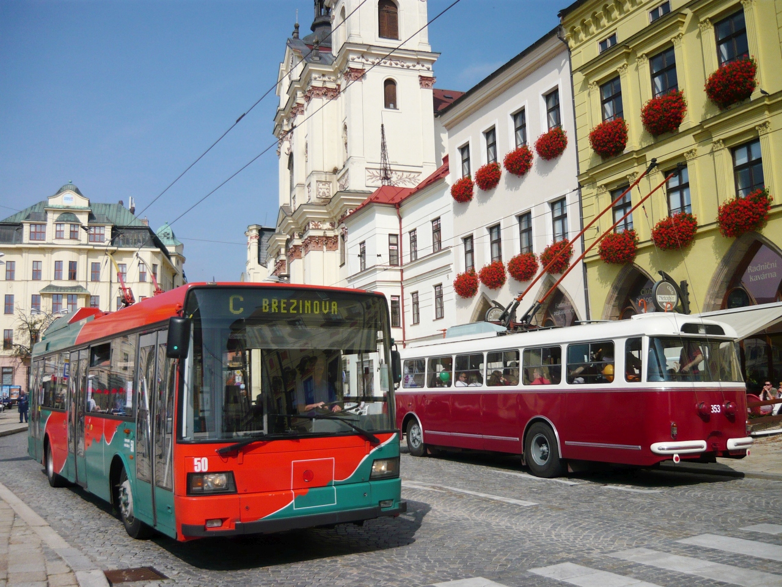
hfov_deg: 55.4
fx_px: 745
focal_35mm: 33
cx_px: 391
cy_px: 294
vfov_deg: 42.9
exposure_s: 1/400
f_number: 8
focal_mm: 5.5
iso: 100
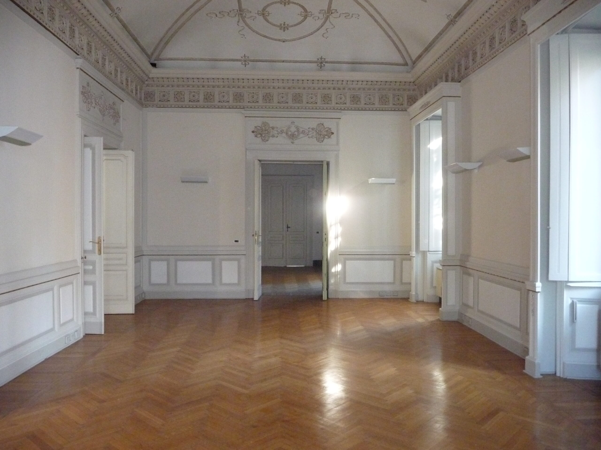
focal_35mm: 28
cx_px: 300
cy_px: 225
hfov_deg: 63.4
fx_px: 486
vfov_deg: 49.7
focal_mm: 4.7
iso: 640
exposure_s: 1/30
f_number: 3.3
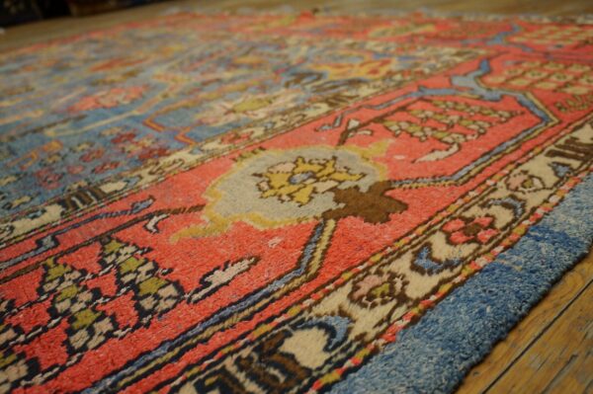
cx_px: 296
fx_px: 469
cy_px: 197
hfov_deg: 64.6
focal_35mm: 28
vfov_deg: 45.6
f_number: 4
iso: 1600
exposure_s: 1/160
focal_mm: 19
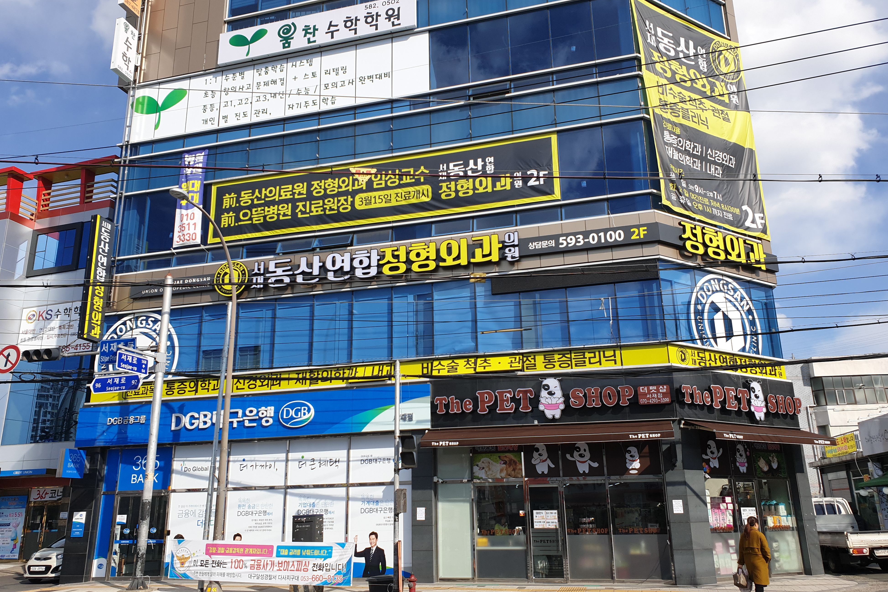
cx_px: 449
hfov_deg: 65.5
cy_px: 303
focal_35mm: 28
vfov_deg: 46.4
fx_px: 691
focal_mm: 4.3
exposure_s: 1/1387
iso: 50
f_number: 2.4
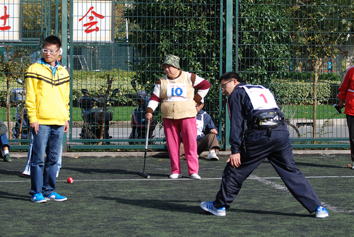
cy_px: 101
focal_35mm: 131
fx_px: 1290
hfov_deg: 15.6
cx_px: 179
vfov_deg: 10.5
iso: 160
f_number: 4.5
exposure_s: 1/800
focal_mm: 70
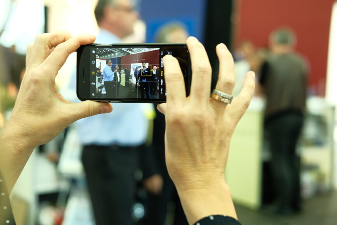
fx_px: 496
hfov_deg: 37.5
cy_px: 112
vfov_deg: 25.5
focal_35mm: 53
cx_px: 168
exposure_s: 1/80
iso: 1600
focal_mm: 35
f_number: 2.8
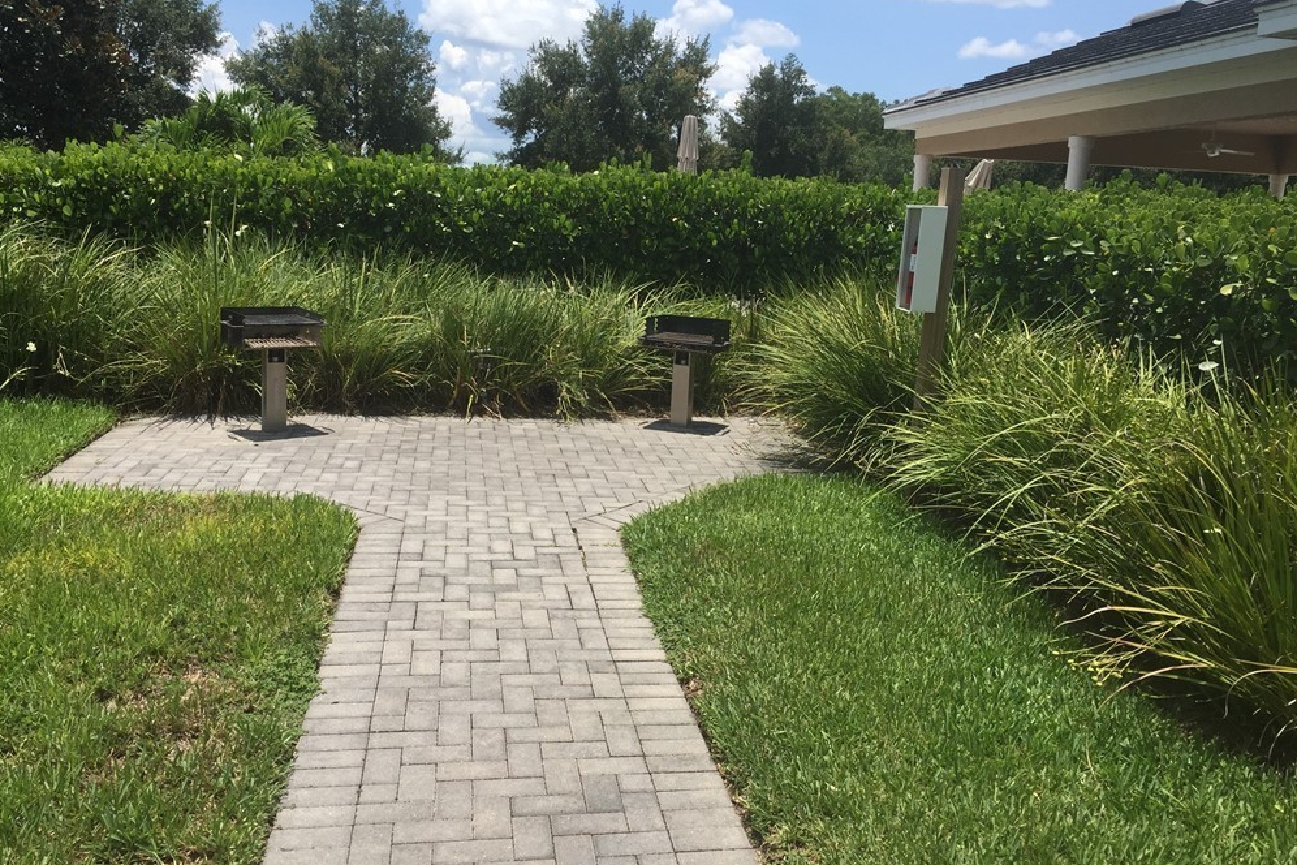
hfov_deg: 60.3
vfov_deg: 42.3
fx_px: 1117
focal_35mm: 31
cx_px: 642
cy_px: 477
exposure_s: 1/1980
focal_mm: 4.15
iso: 32
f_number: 2.2
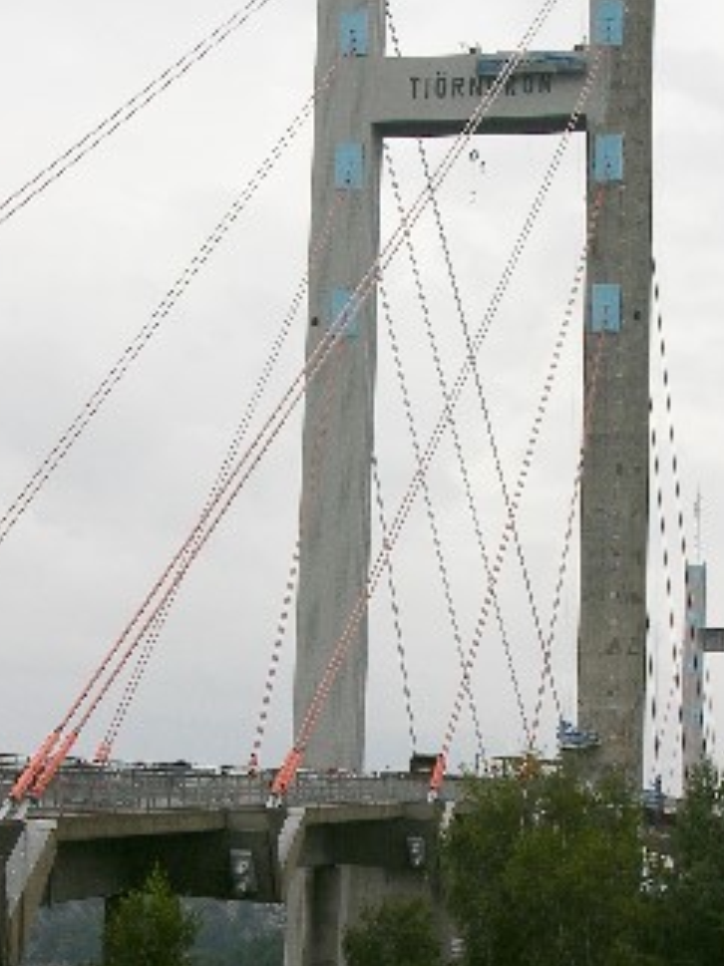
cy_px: 606
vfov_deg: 21.5
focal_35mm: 91
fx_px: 2539
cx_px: 419
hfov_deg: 16.2
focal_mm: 12.7
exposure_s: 1/97.7
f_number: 6.8
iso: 50
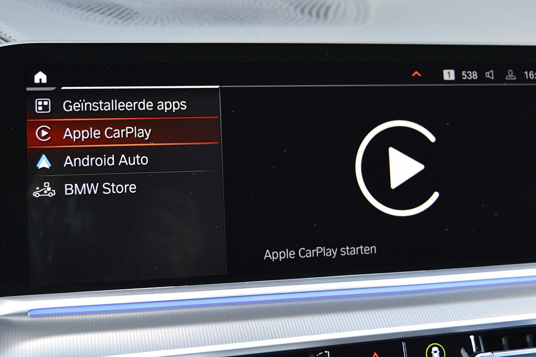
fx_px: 759
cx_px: 294
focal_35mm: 51
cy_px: 145
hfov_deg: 38.8
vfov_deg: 26.4
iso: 800
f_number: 5
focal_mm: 26
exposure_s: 1/60
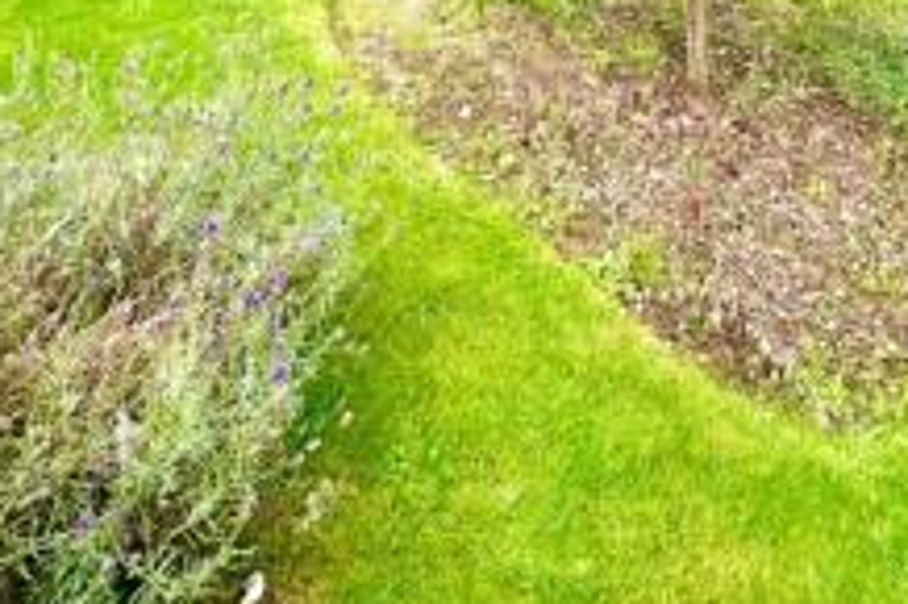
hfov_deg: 47.4
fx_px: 983
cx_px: 702
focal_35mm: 39
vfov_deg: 26.9
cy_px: -240
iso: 40
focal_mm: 2.22
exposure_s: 1/409
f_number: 2.2
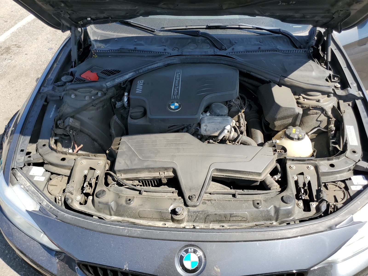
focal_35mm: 26
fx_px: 276
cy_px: 138
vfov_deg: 53.1
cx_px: 184
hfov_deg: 67.3
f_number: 1.5
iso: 50
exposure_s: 1/1250
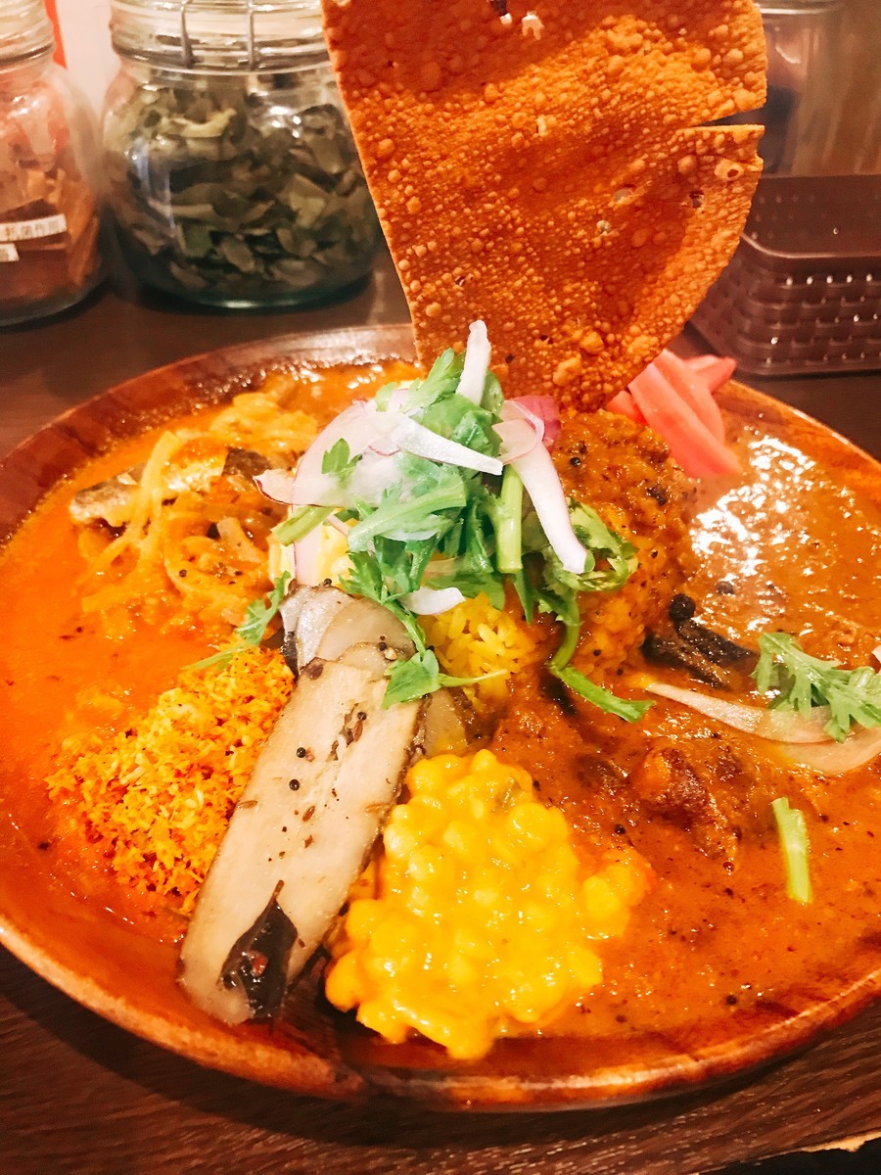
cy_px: 588
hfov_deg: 49.7
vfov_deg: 63.4
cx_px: 440
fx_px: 950
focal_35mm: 28
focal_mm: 3.99
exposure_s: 1/8
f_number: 1.8
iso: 100
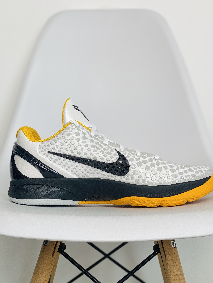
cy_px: 129
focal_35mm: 62
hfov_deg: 23.6
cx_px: 107
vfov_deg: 31.2
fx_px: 509
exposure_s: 1/150
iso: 20
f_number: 2
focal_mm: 6
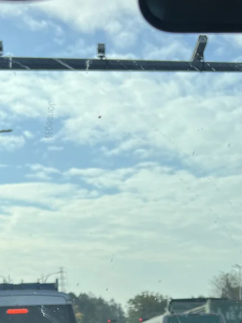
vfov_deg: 27.4
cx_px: 123
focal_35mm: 65
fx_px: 606
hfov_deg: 22.6
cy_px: 353
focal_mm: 5.7
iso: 50
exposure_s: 1/6993
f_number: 1.5
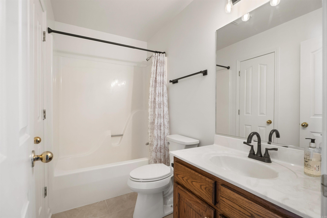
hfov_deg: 96.7
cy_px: 109
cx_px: 164
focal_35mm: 16
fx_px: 145
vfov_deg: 73.7
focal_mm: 16
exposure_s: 1/20
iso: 1250
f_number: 6.3
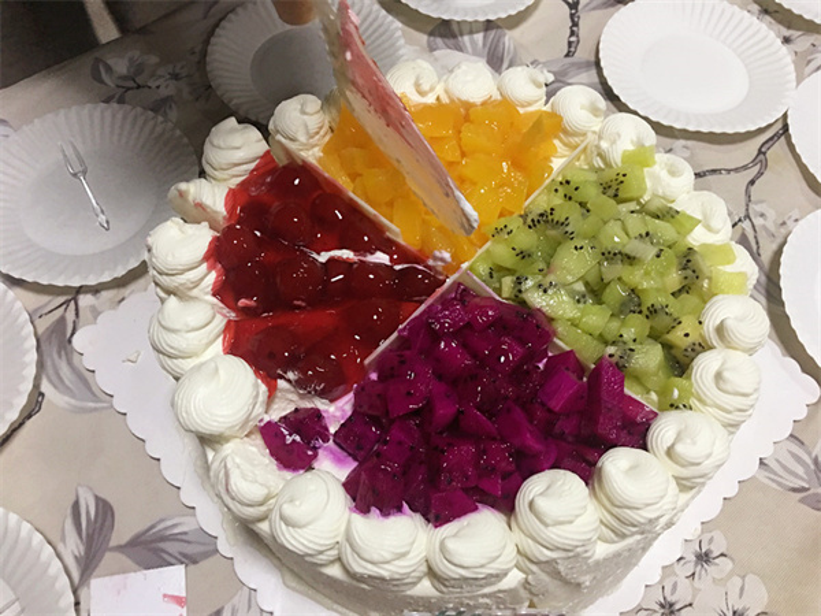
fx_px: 688
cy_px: 308
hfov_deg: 61.7
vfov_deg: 48.2
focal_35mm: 29
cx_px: 410
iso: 125
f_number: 2.2
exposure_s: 1/8
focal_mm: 4.15
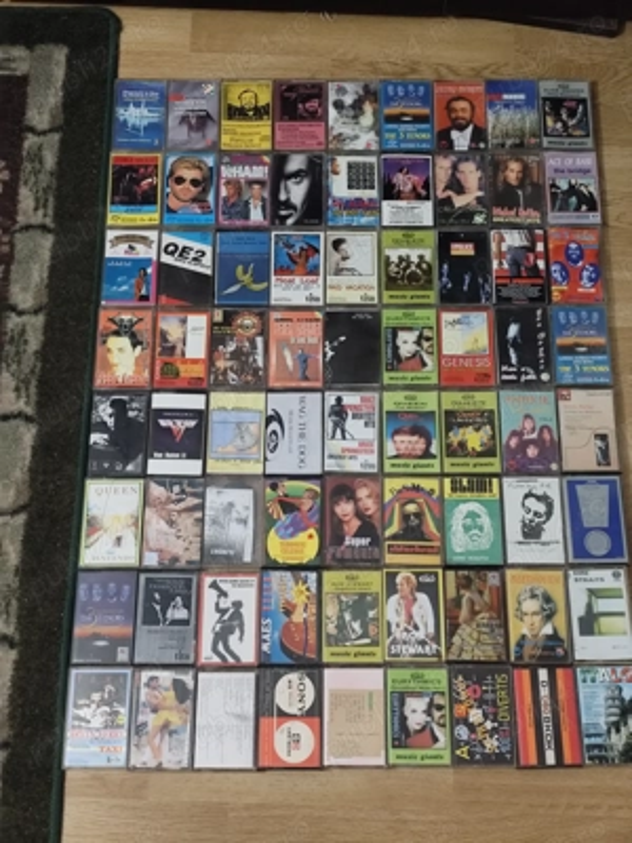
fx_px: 1120
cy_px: 422
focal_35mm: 46
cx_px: 316
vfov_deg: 41.2
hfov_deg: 31.5
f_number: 1.65
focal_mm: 6.19
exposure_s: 1/25
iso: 1000
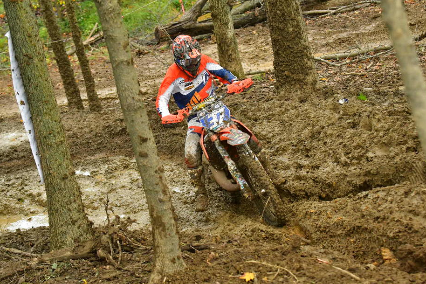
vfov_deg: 12.2
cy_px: 143
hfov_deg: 18.3
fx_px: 1325
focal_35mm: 112
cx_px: 225
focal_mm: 70
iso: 2000
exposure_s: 1/1600
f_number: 4
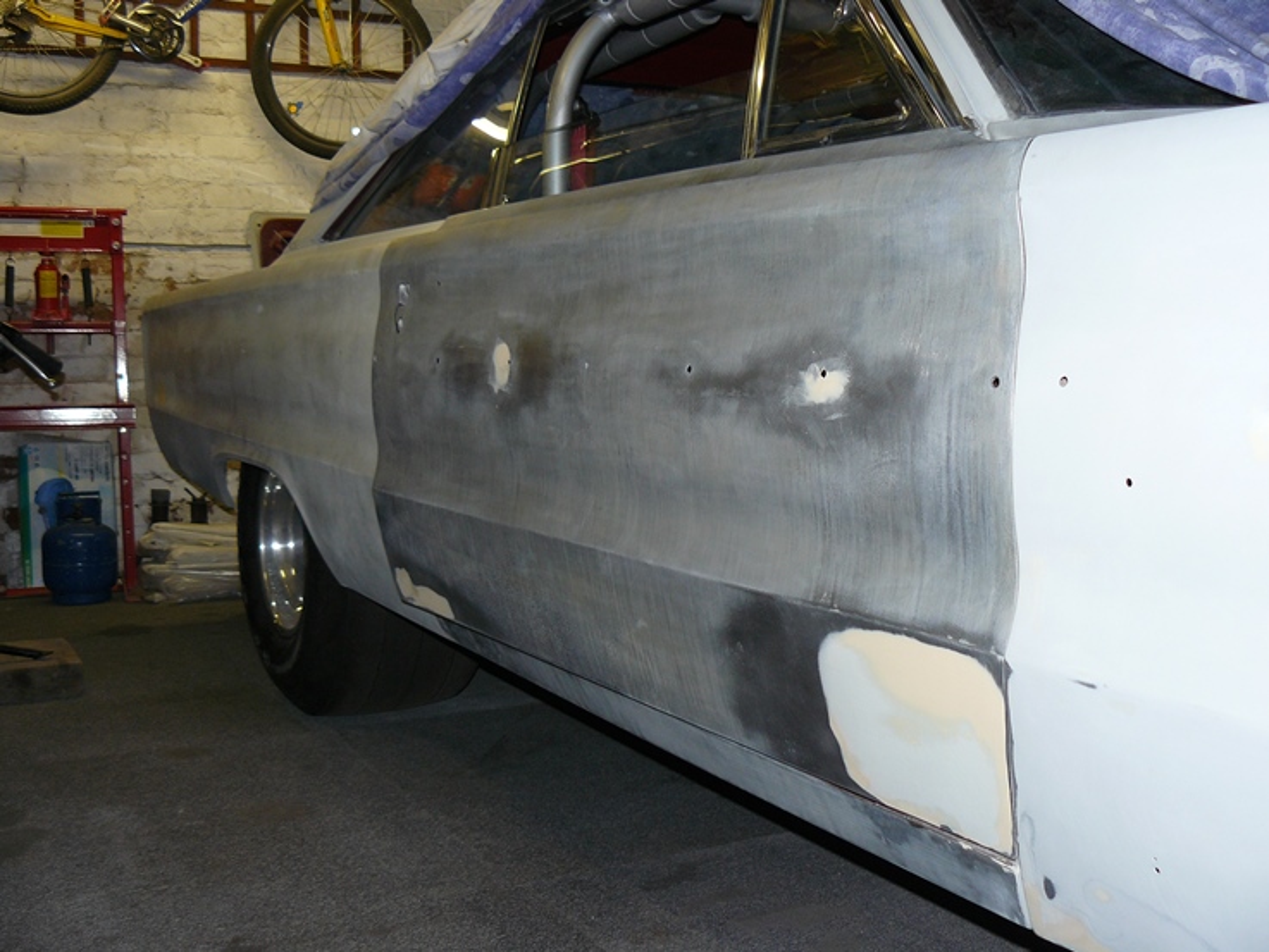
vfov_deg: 39.7
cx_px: 634
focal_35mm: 36
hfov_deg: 51.3
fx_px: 1320
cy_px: 476
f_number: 2.8
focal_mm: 6
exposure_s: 1/30
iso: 100
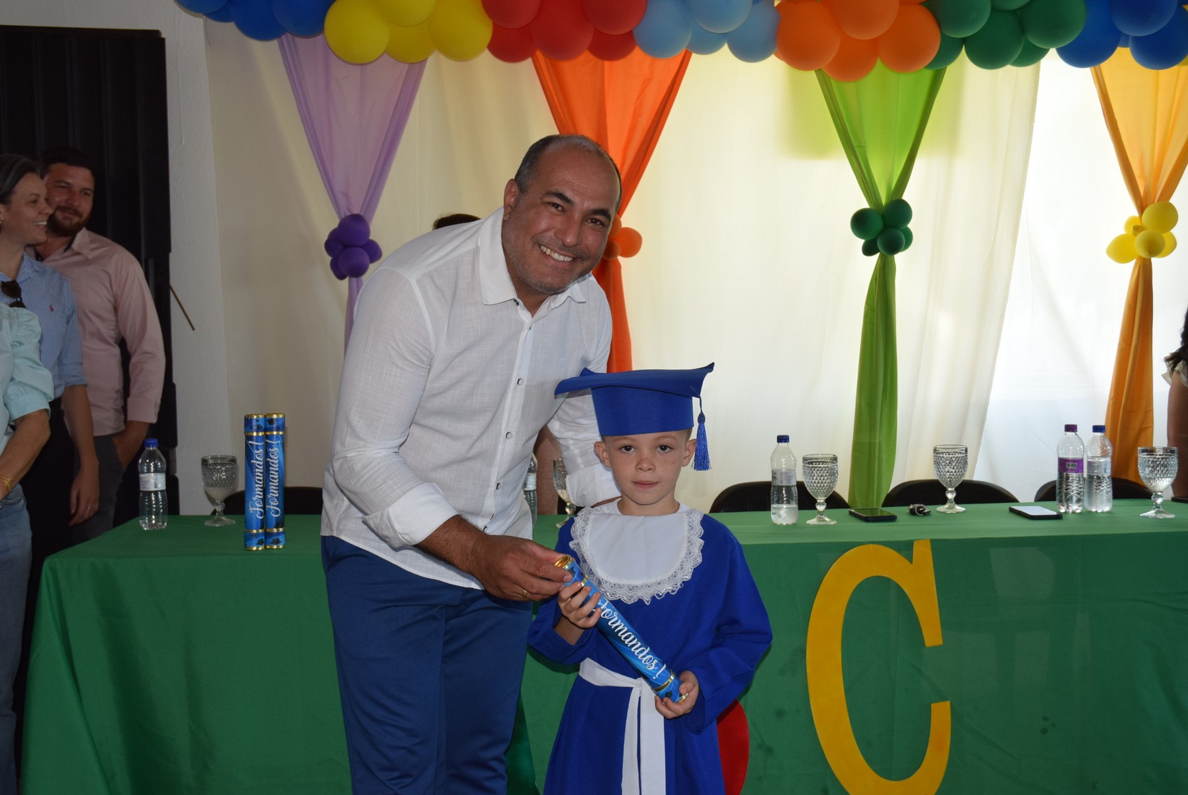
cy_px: 398
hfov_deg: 53.1
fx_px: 1189
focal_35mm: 36
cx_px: 594
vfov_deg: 36.9
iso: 560
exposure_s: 1/125
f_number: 5.6
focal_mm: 24
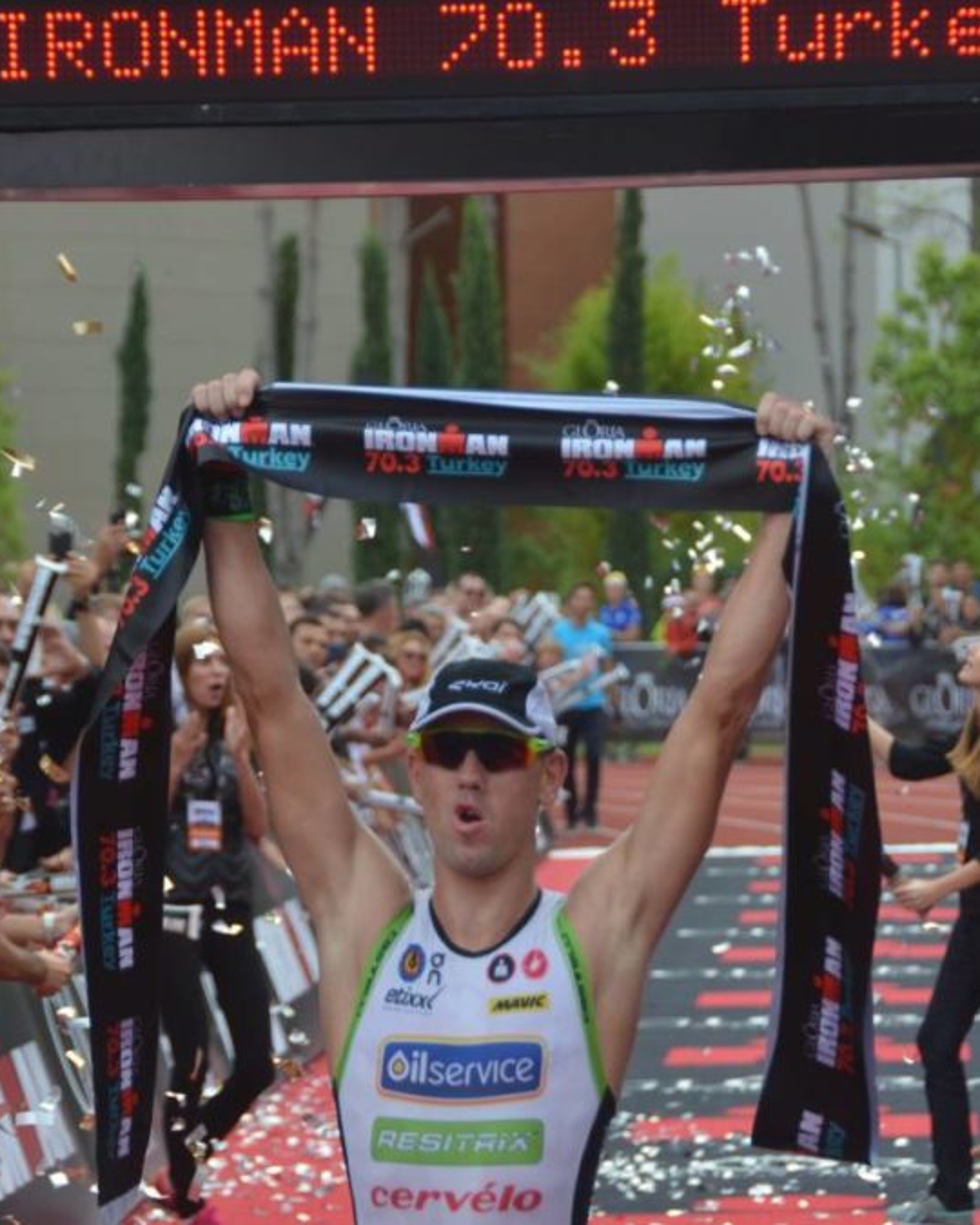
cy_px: 613
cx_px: 554
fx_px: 8111
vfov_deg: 8.6
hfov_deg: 6.9
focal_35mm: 224
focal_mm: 105
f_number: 5.6
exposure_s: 1/500
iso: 250
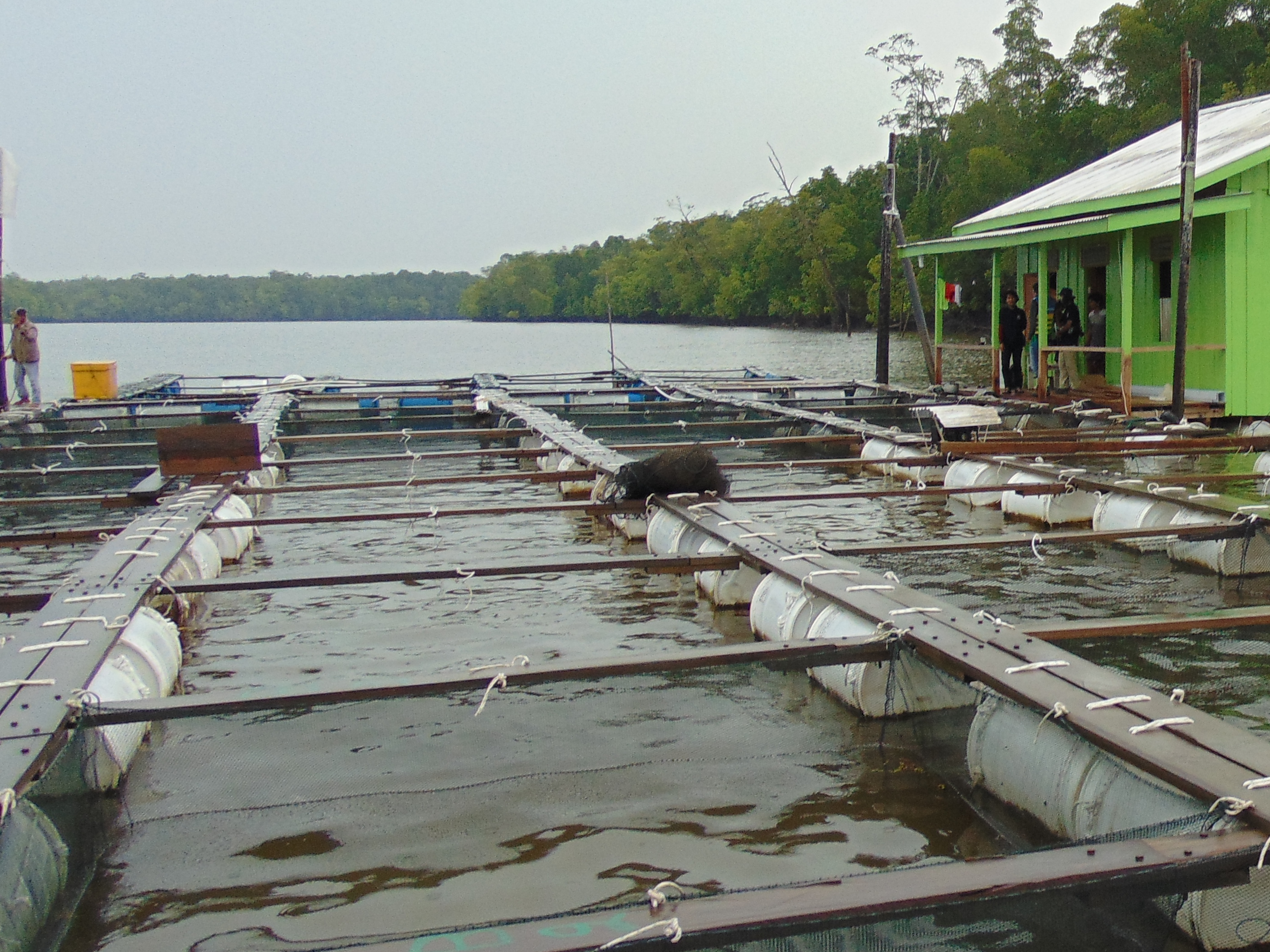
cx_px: 1129
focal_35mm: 46
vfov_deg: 31.5
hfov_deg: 38.6
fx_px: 1688
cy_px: 523
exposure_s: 1/160
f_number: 3
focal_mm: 4.5
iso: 80
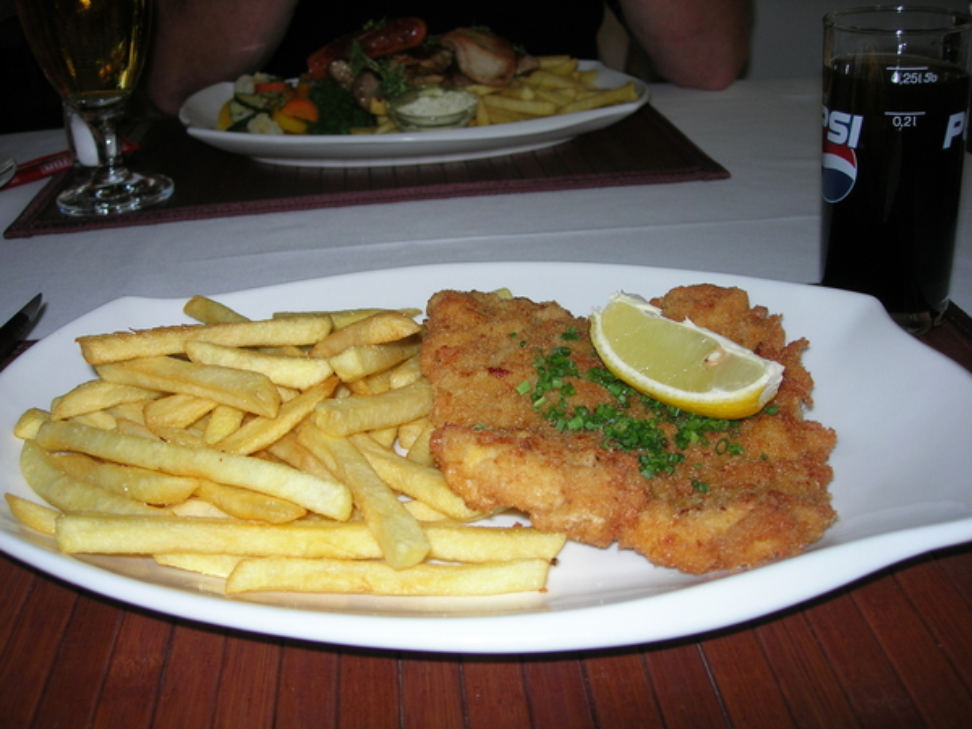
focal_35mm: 38
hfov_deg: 49.0
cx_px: 486
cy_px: 364
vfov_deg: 37.7
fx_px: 1067
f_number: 2.8
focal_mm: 7.8
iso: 64
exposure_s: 1/60.1
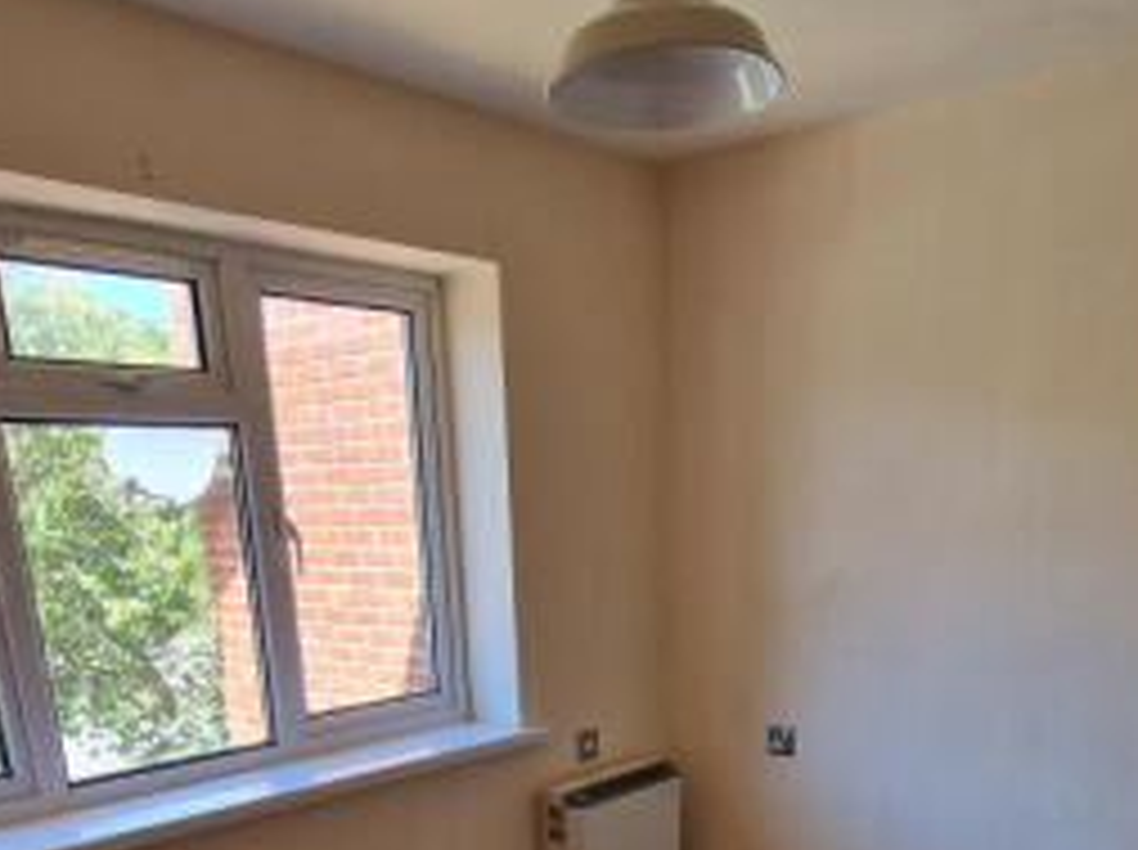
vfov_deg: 40.4
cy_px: 866
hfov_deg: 59.9
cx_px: 636
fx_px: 985
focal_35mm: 30
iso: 80
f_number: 2.2
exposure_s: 1/100
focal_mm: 2.2
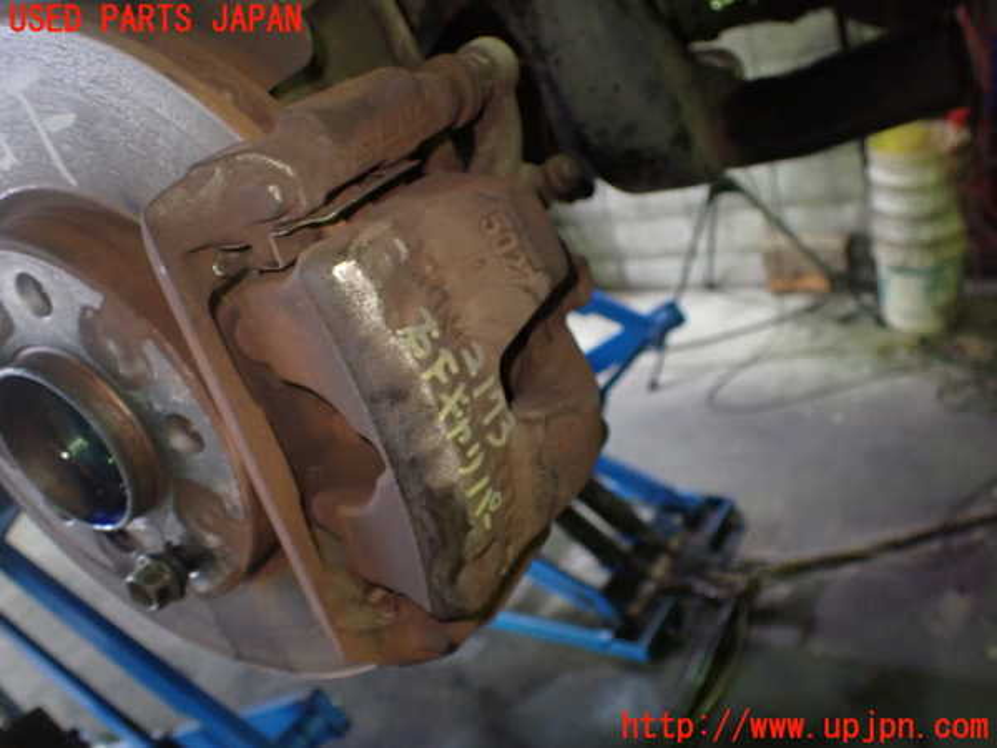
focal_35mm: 30
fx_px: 864
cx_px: 498
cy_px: 374
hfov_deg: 60.0
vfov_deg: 46.8
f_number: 2.3
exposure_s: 1/40
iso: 800
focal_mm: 5.4
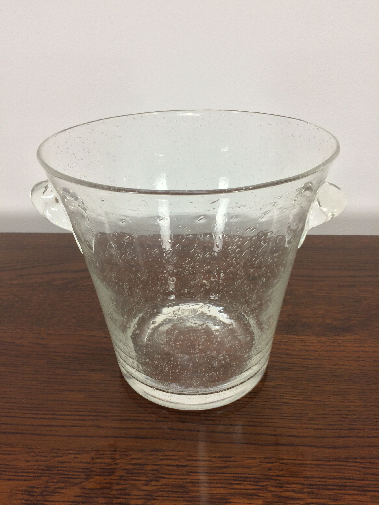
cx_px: 190
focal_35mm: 29
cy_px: 252
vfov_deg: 61.7
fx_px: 423
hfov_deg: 48.2
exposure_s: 1/33
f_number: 2.2
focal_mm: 4.15
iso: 50
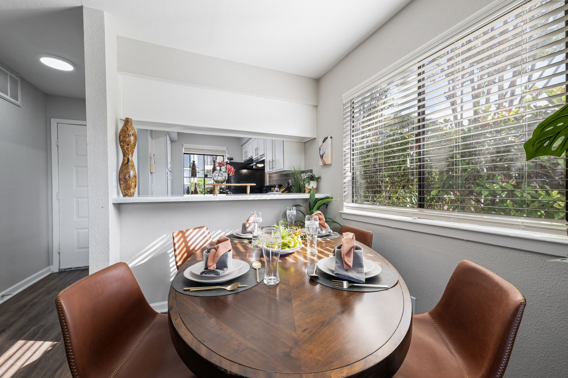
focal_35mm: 14
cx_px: 284
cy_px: 189
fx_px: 229
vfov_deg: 79.2
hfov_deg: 102.3
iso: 400
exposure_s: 1/20
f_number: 8
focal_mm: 14.5
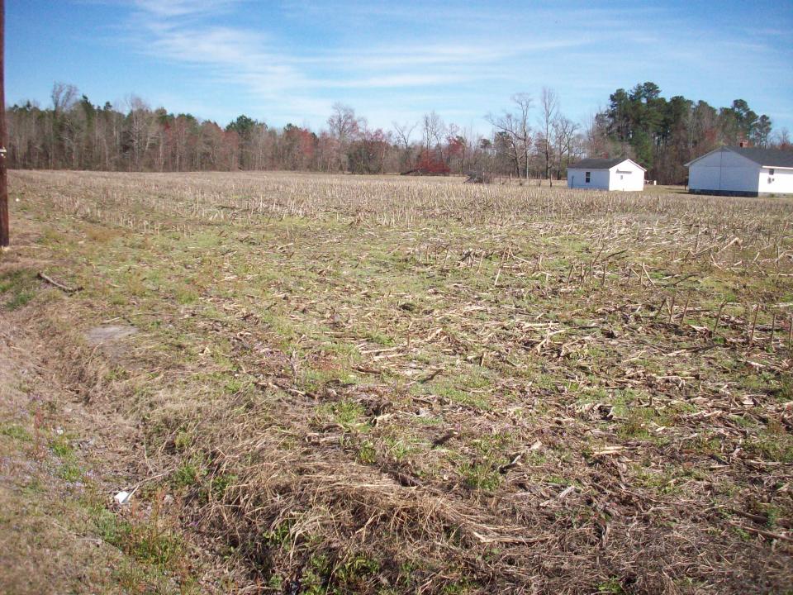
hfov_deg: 50.1
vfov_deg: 38.7
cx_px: 396
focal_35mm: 37
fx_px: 848
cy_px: 298
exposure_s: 1/648
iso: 200
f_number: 5.6
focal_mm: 6.2
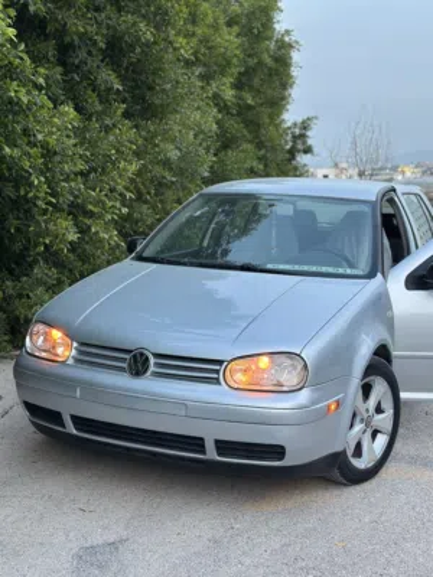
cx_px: 216
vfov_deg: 39.7
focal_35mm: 48
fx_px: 801
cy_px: 288
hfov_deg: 30.3
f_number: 1.78
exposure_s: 1/60
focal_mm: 6.86
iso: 320
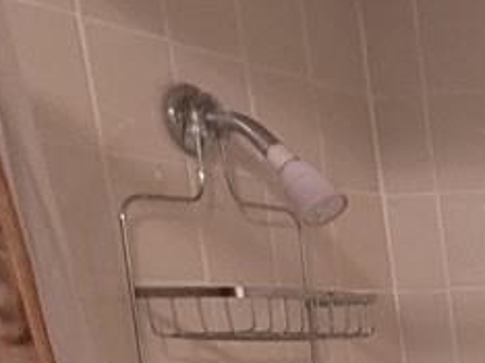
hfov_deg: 16.3
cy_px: 676
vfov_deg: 14.4
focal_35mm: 89
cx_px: 997
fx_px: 1246
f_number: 2.2
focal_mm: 2.2
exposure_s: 1/30
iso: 500
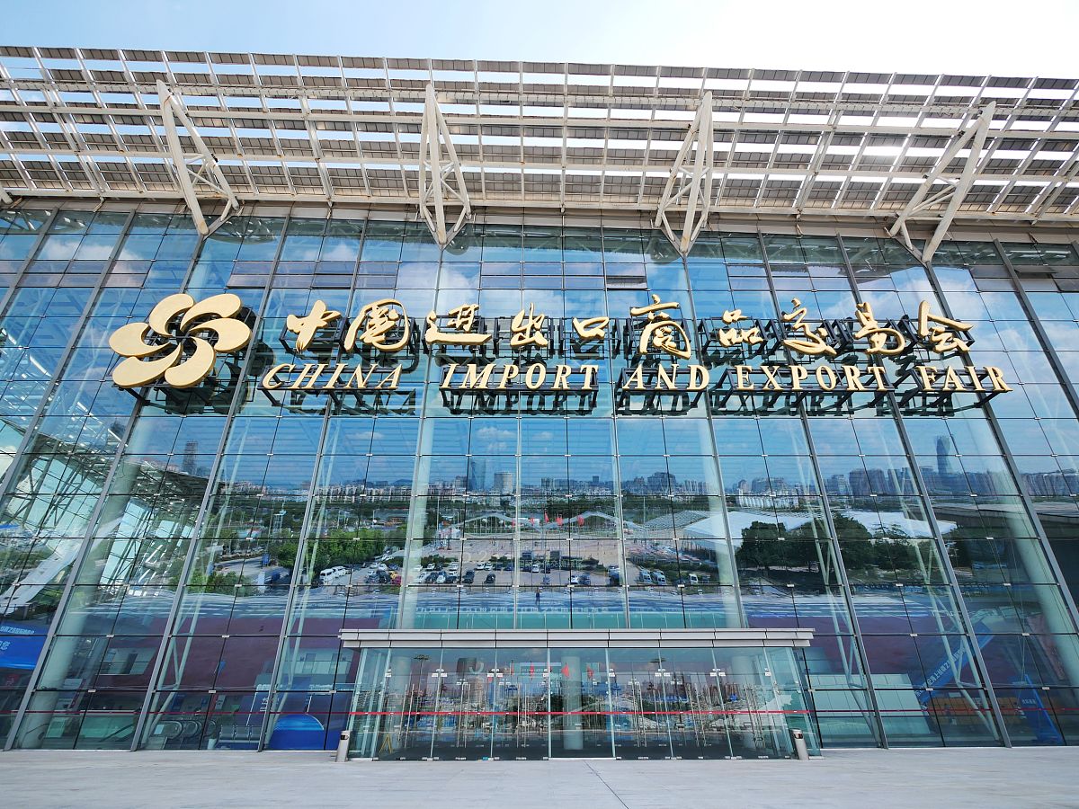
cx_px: 540
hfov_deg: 102.1
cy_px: 404
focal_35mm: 14
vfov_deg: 85.7
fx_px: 436
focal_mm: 7
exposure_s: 1/640
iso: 200
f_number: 4
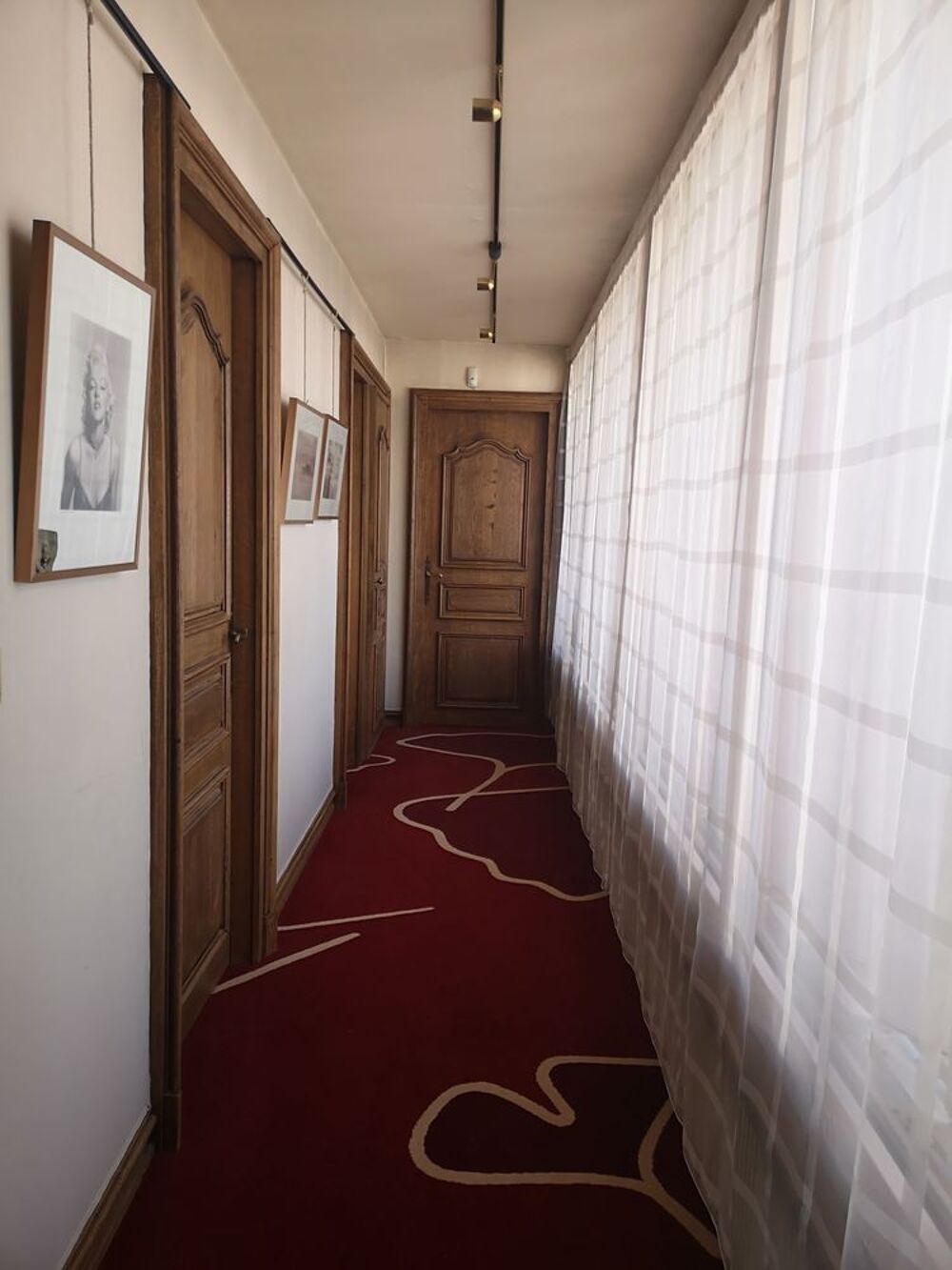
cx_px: 476
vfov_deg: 65.3
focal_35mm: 27
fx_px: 990
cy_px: 635
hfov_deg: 51.4
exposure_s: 1/100
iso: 100
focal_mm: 5.58
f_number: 1.8
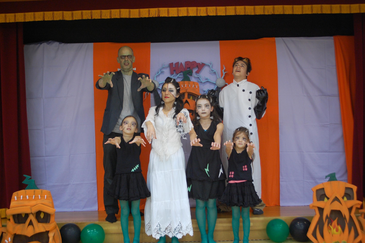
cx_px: 182
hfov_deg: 45.0
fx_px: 441
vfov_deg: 30.8
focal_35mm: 44
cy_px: 122
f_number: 4.8
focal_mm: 29
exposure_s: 1/20
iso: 800
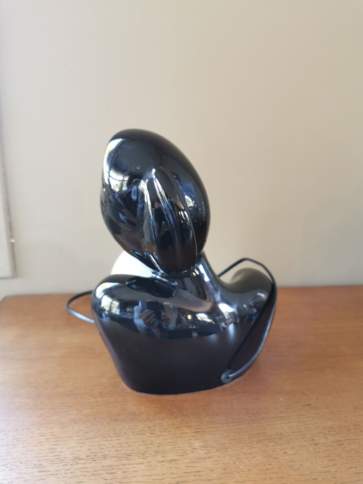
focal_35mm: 27
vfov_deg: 65.3
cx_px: 182
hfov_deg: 51.4
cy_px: 242
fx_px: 378
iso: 250
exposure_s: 1/50
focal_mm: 5.56
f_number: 1.6
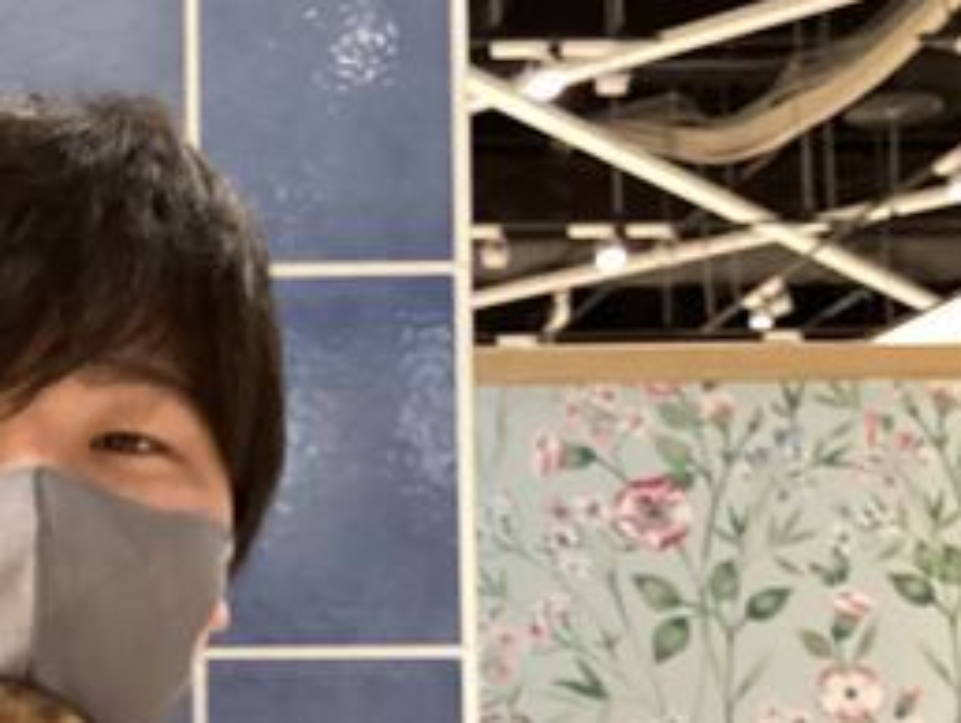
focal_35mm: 72
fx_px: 2001
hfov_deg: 25.0
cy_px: 689
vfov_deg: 20.0
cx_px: -104
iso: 250
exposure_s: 1/60
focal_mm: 3.3
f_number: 2.4
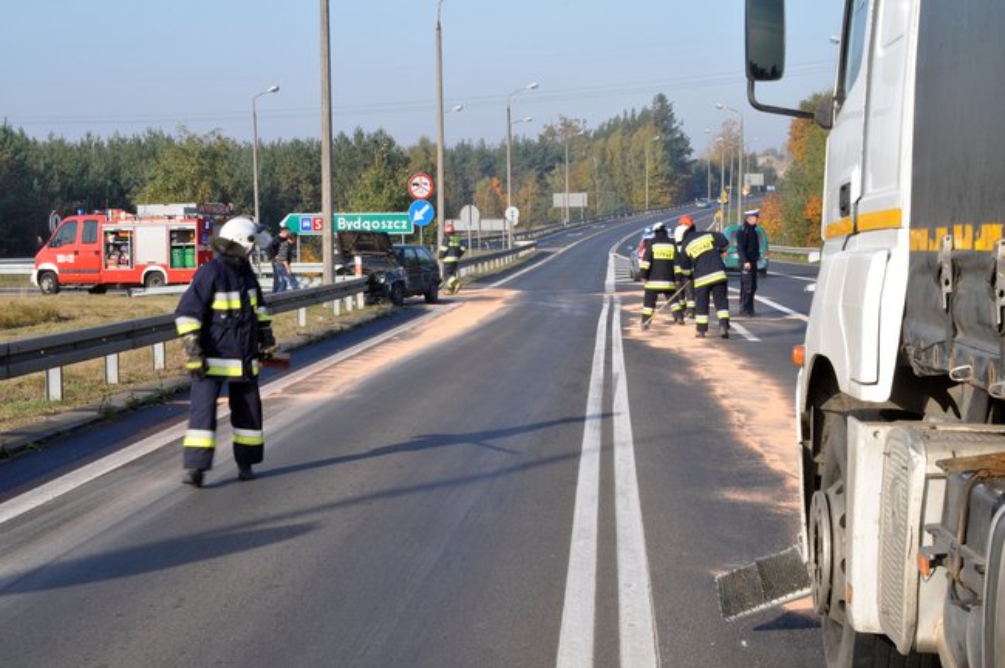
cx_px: 502
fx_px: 1841
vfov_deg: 20.6
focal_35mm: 66
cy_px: 334
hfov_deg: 30.5
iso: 250
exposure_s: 1/40
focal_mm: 44
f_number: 29
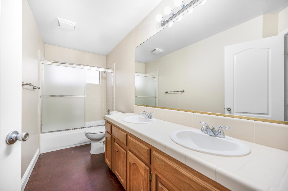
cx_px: 144
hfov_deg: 104.3
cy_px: 96
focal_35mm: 14
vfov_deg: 81.1
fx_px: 112
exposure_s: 1/30
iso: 400
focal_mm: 14
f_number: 4
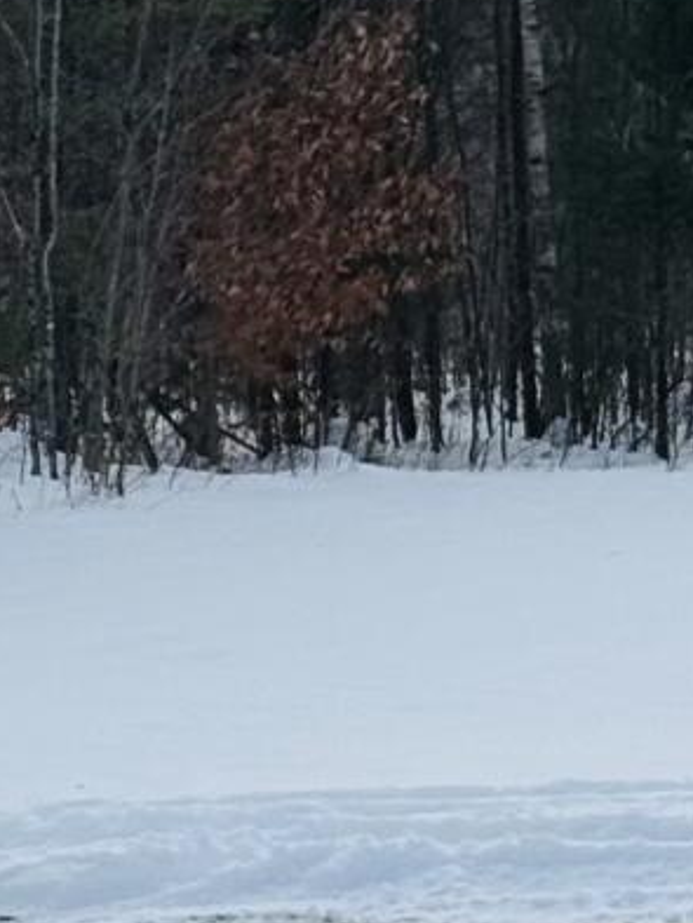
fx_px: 6510
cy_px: 397
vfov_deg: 8.1
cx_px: -428
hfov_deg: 6.0
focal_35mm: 244
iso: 64
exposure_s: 1/4975
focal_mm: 6.76
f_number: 1.78
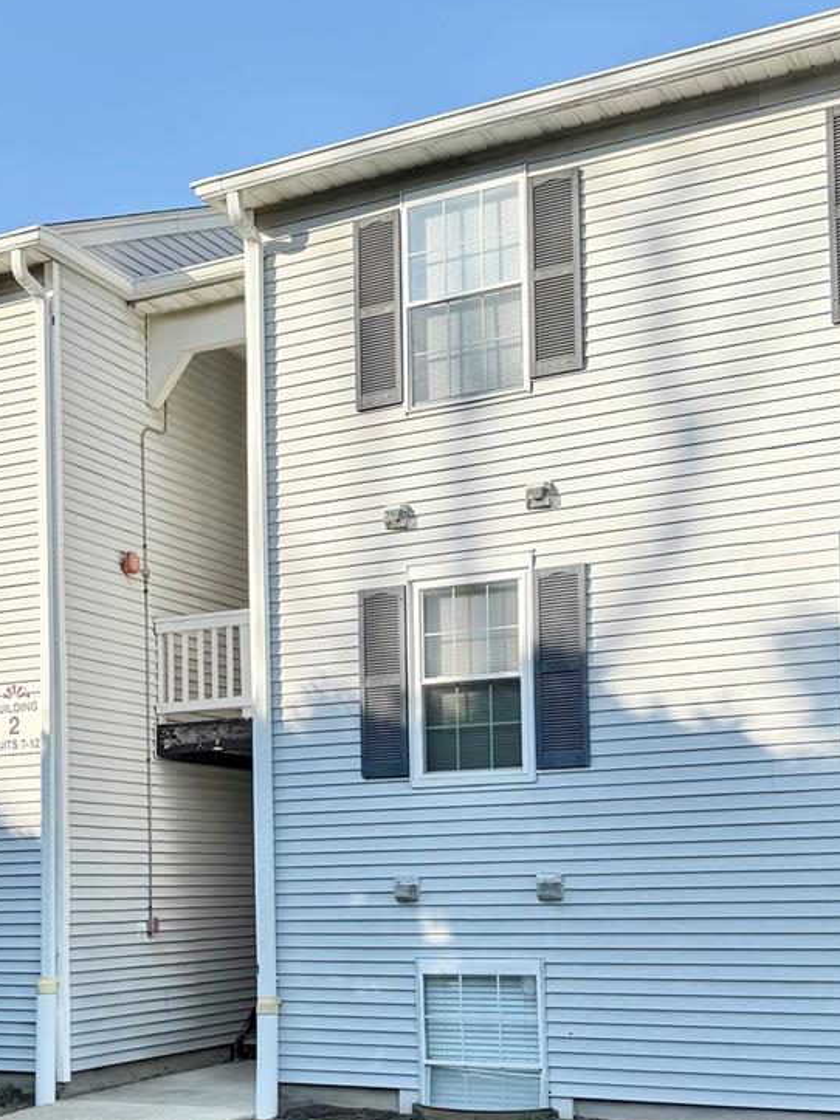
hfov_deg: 28.2
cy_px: 821
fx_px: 1651
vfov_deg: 36.7
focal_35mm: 51
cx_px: 214
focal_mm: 6.76
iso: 80
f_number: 1.78
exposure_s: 1/2703
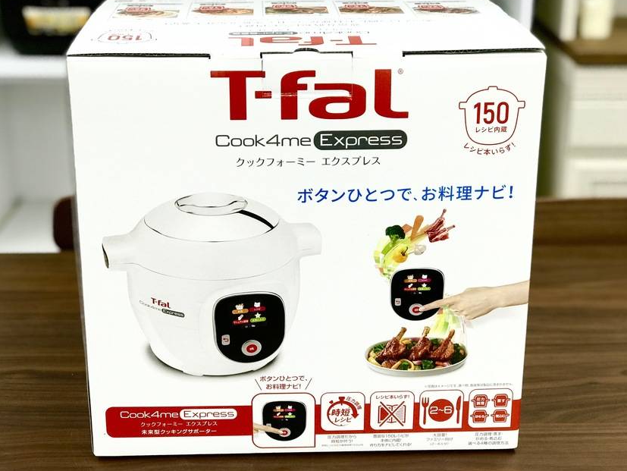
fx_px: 1123
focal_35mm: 62
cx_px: 292
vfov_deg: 23.7
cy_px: 232
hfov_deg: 31.2
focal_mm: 6.6
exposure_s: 1/50
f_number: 2.8
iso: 50
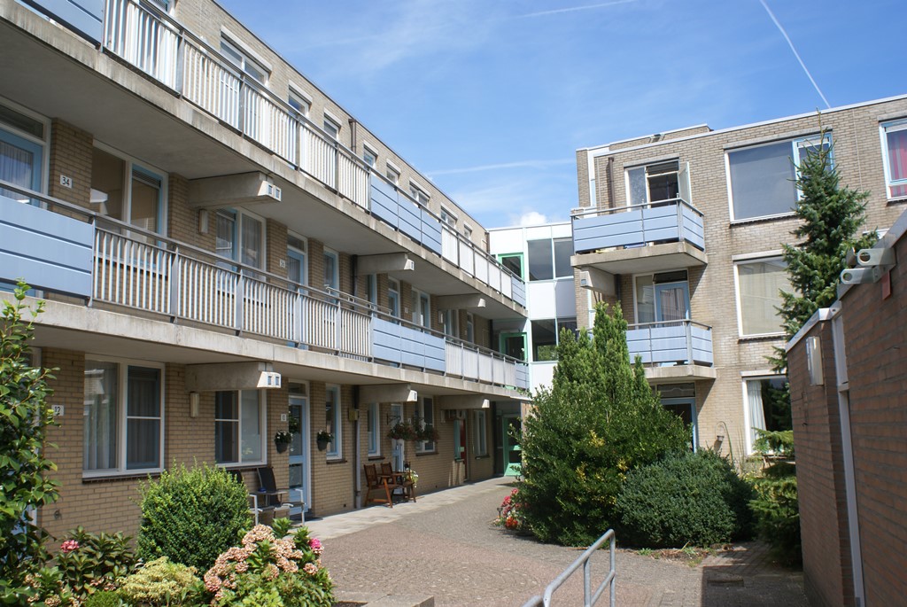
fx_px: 832
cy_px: 304
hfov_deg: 57.2
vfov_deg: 40.1
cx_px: 454
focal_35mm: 33
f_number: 10
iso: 100
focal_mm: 22
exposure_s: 1/160
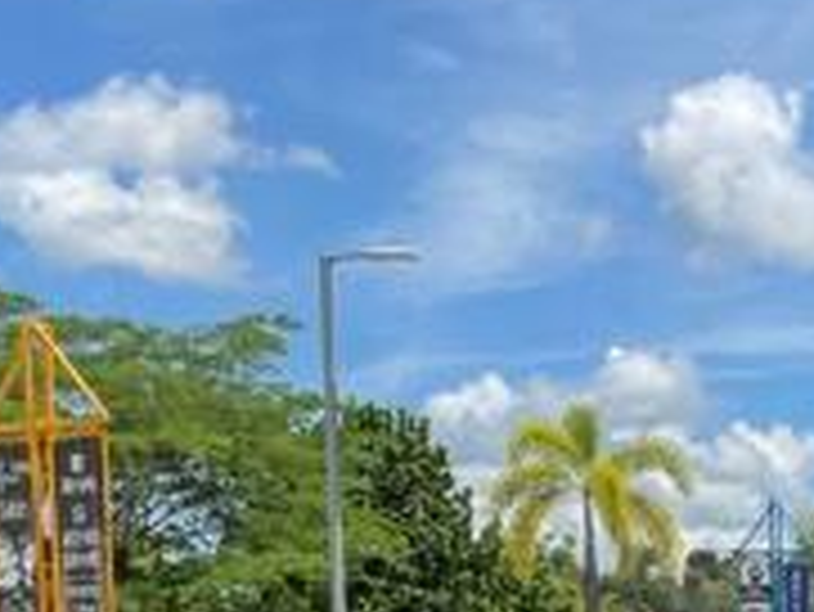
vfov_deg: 15.3
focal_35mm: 92
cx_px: 863
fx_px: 2165
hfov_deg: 20.4
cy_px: 796
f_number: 1.6
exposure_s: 1/2817
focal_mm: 4.2
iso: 32
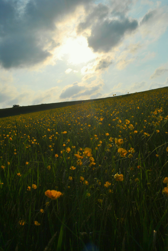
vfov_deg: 46.3
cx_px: 84
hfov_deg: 32.0
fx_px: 293
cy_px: 126
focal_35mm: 42
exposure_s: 1/500
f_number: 11
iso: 100
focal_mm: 28
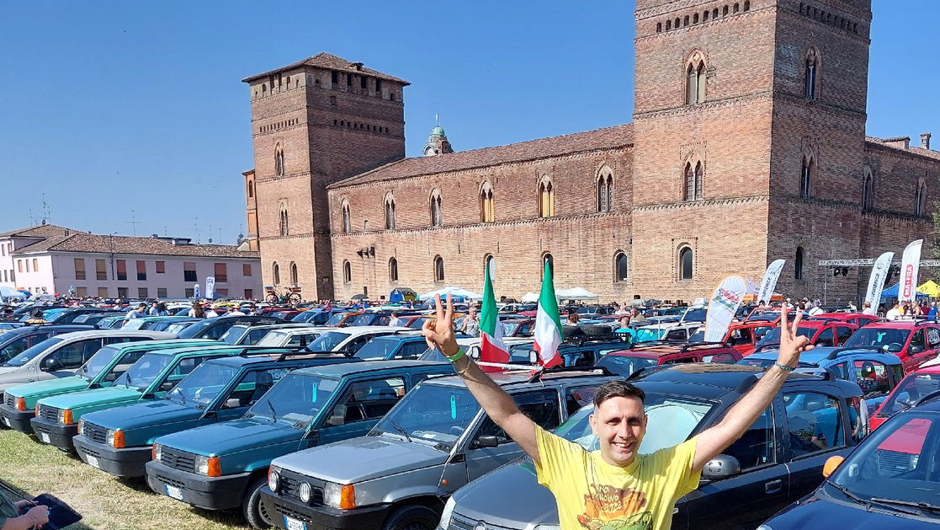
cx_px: 606
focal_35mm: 39
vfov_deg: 29.5
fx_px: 972
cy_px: 447
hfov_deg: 50.9
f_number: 1.8
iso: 25
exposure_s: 1/751
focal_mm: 5.23
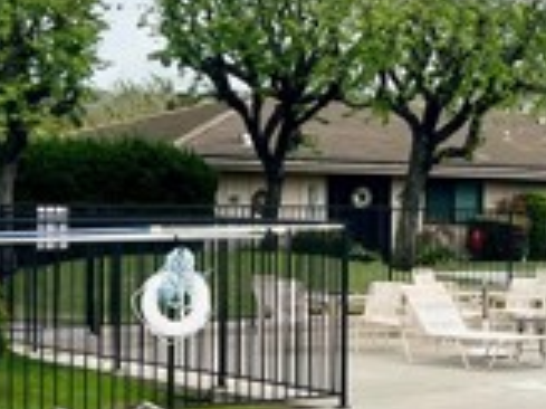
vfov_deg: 14.5
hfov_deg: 17.5
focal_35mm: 102
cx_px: 794
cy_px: 272
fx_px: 1608
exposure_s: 1/4274
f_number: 1.5
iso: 50
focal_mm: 5.7
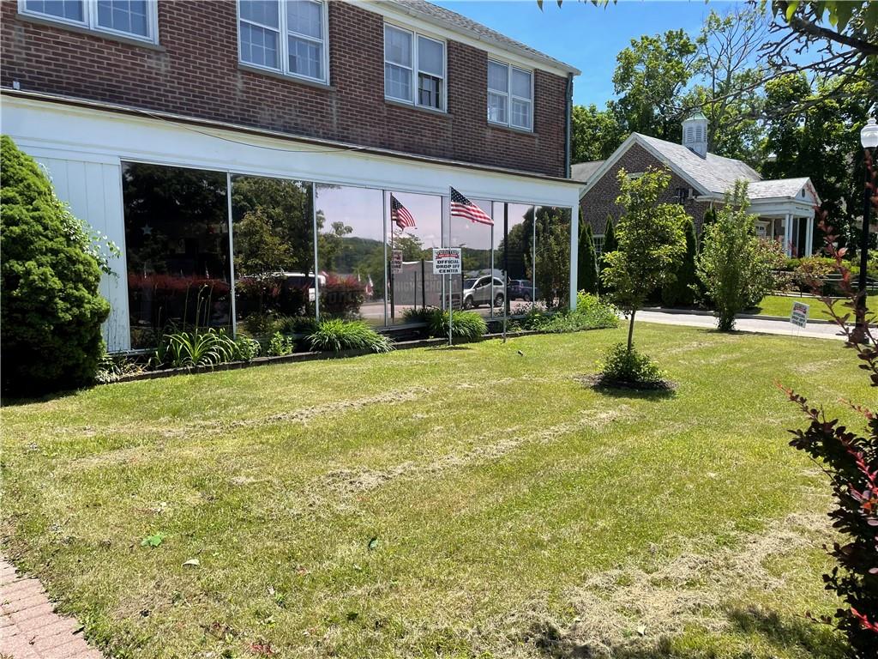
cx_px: 439
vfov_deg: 53.1
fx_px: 659
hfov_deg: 67.3
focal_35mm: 26
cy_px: 330
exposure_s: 1/1887
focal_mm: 4.2
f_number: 1.6
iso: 32
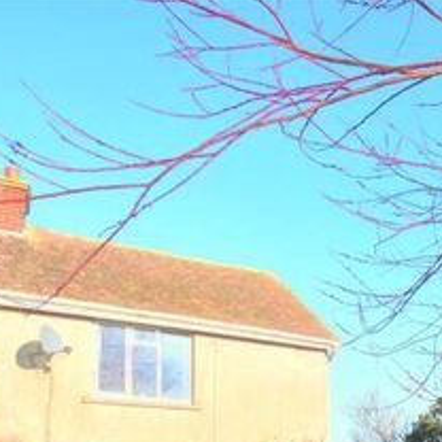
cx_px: 491
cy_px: 494
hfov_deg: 33.8
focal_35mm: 43
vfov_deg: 33.7
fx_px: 621
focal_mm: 10
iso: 100
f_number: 5.6
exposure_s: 1/125
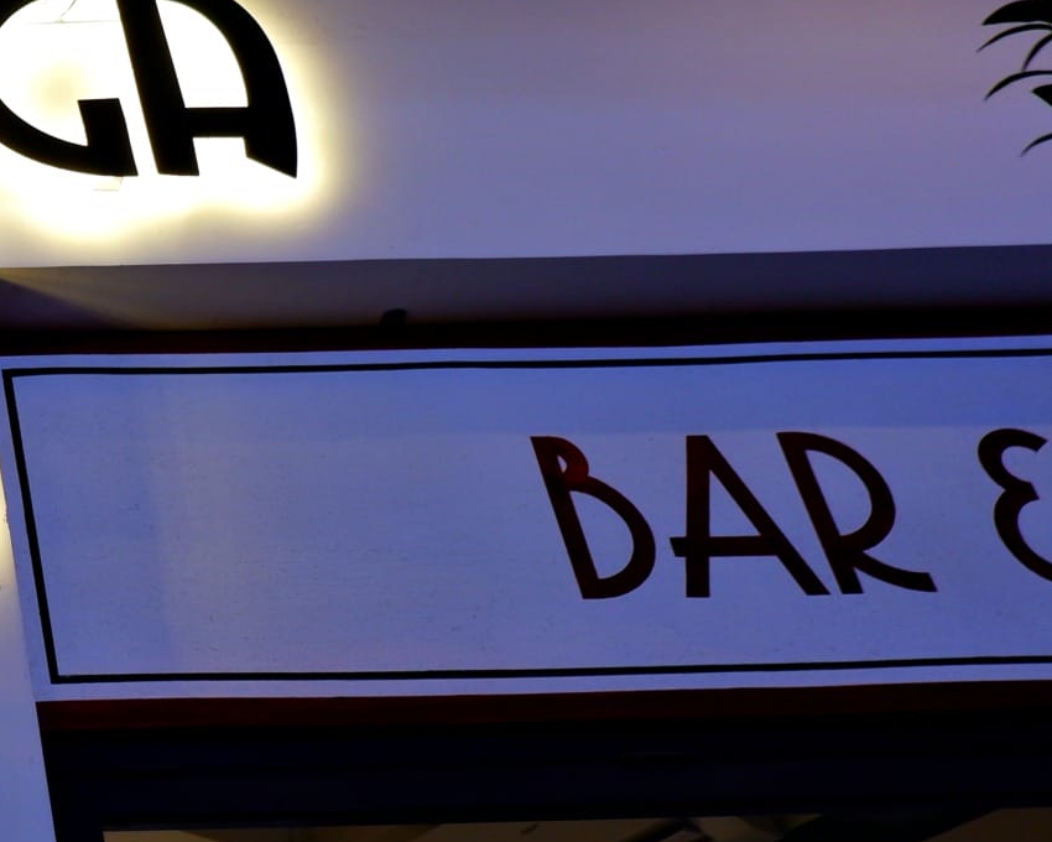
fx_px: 2024
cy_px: 451
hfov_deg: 24.4
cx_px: -405
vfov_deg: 23.5
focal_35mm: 65
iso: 320
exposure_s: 1/70
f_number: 3.5
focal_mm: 15
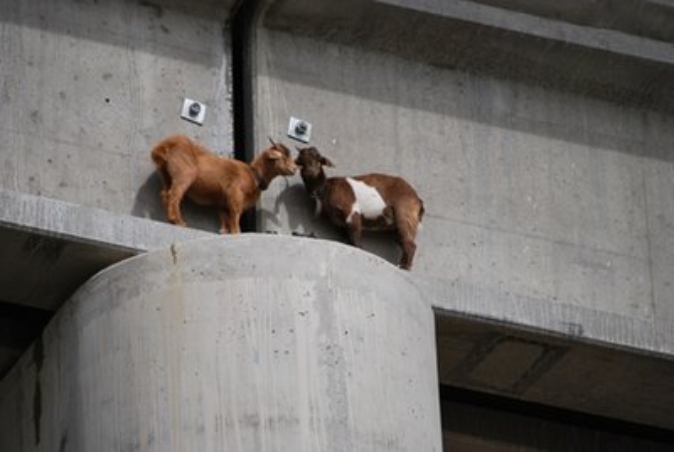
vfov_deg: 4.6
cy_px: 226
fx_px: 5625
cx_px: 337
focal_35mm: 300
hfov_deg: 6.9
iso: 200
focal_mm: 200
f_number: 5.6
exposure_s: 1/1250
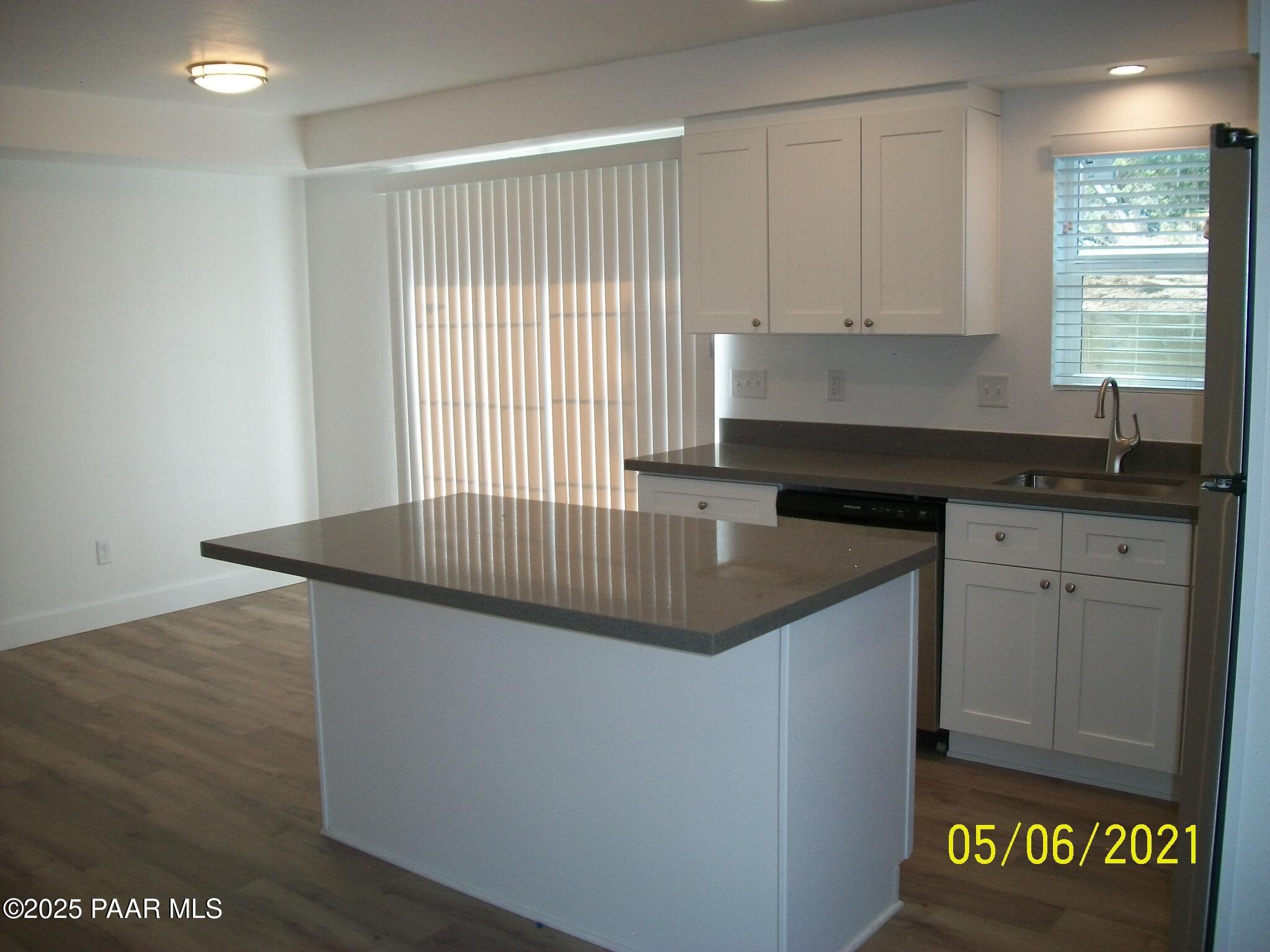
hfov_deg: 56.8
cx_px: 635
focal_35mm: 32
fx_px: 1174
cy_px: 476
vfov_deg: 44.2
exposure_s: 1/100
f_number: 2.9
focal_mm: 5.7
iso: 80
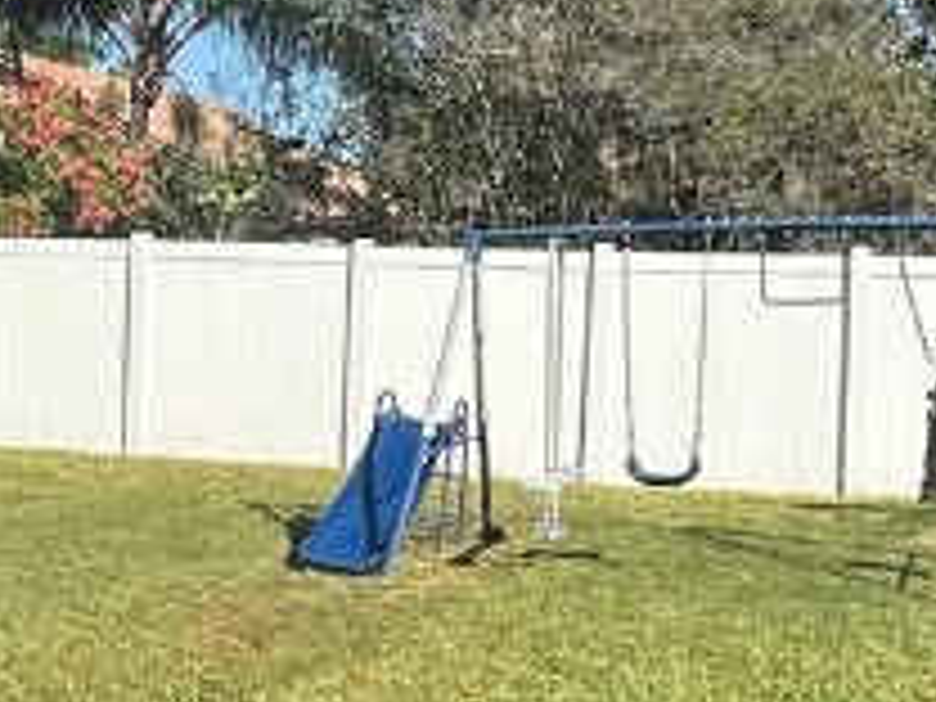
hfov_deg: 28.0
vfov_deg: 21.3
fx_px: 1866
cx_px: 310
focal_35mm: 69
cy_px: 252
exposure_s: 1/2681
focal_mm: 2.22
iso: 40
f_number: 2.2
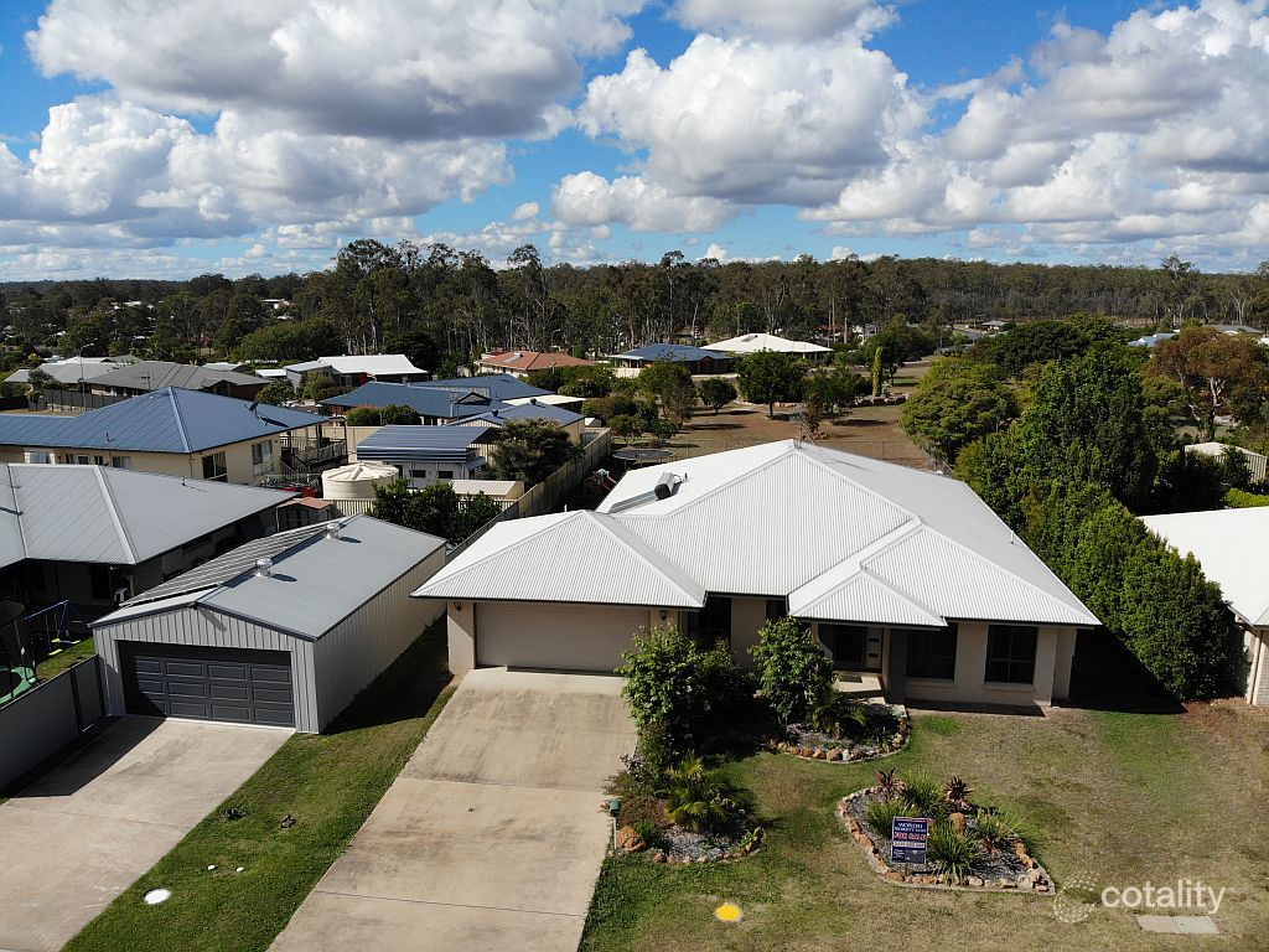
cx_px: 634
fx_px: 880
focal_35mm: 24
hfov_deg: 71.6
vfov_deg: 56.8
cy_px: 476
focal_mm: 4.5
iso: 101
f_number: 2.8
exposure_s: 1/1596
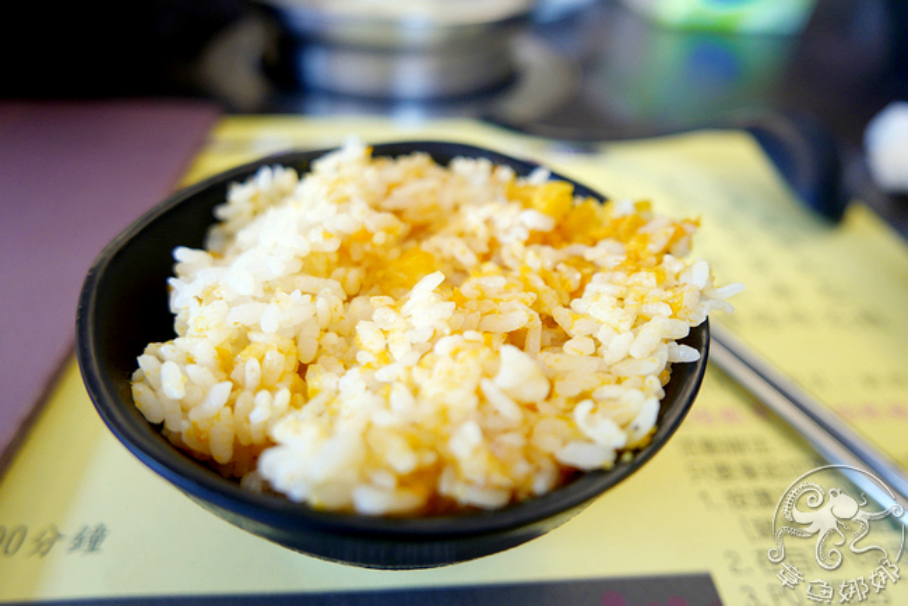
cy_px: 303
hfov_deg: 73.7
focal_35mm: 24
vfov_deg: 53.2
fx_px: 606
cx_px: 454
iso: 200
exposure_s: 1/60
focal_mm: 10.9
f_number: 1.7
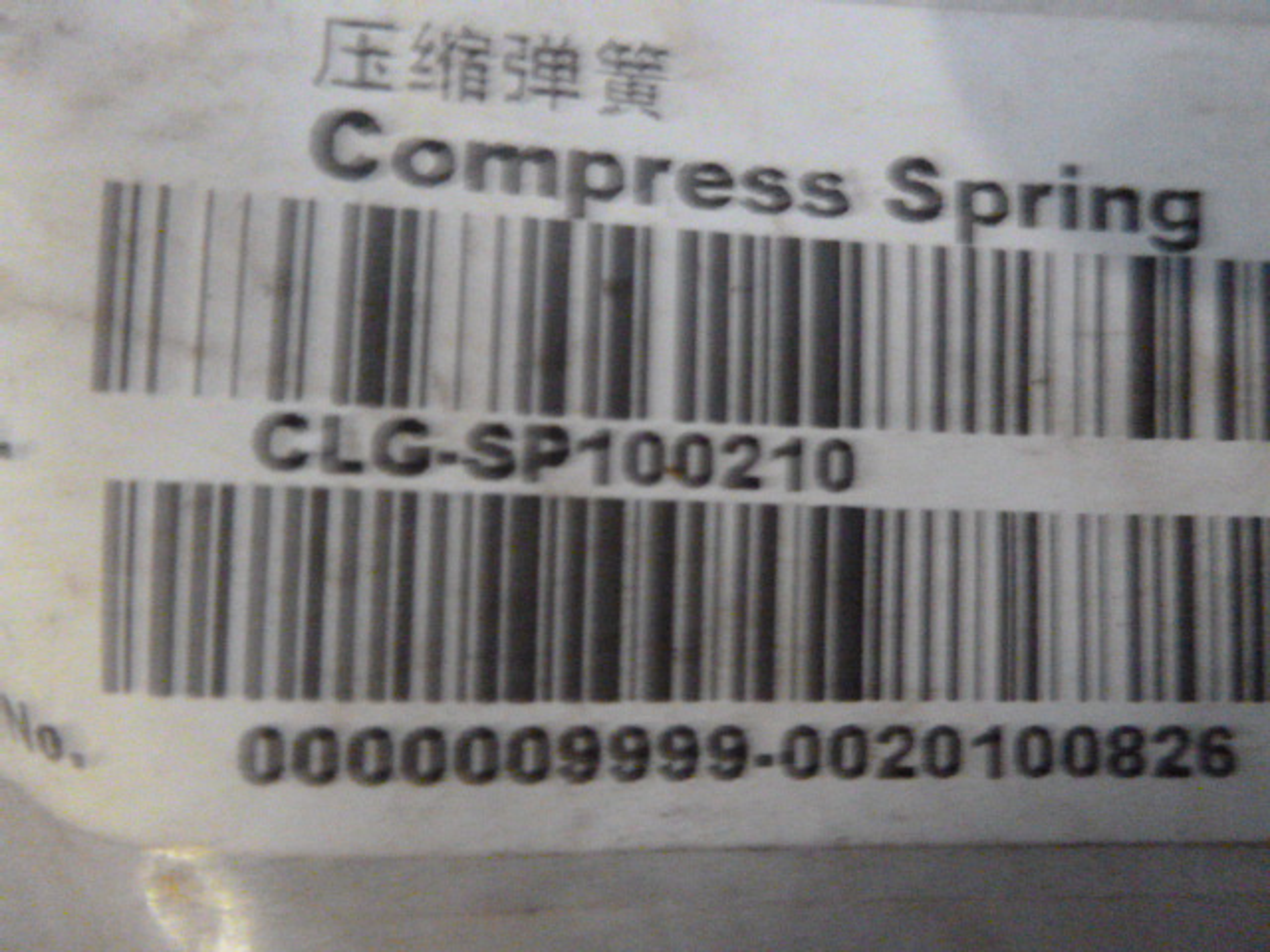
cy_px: 476
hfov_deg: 69.4
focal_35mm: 25
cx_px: 635
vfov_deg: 54.9
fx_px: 917
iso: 1600
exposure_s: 1/4
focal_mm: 4.5
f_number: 3.1
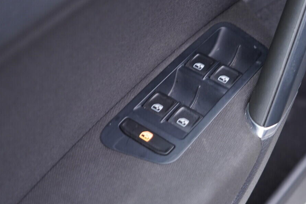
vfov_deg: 23.4
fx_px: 493
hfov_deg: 33.9
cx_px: 225
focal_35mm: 58
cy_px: 106
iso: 250
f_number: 2.8
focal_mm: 24
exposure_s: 1/40
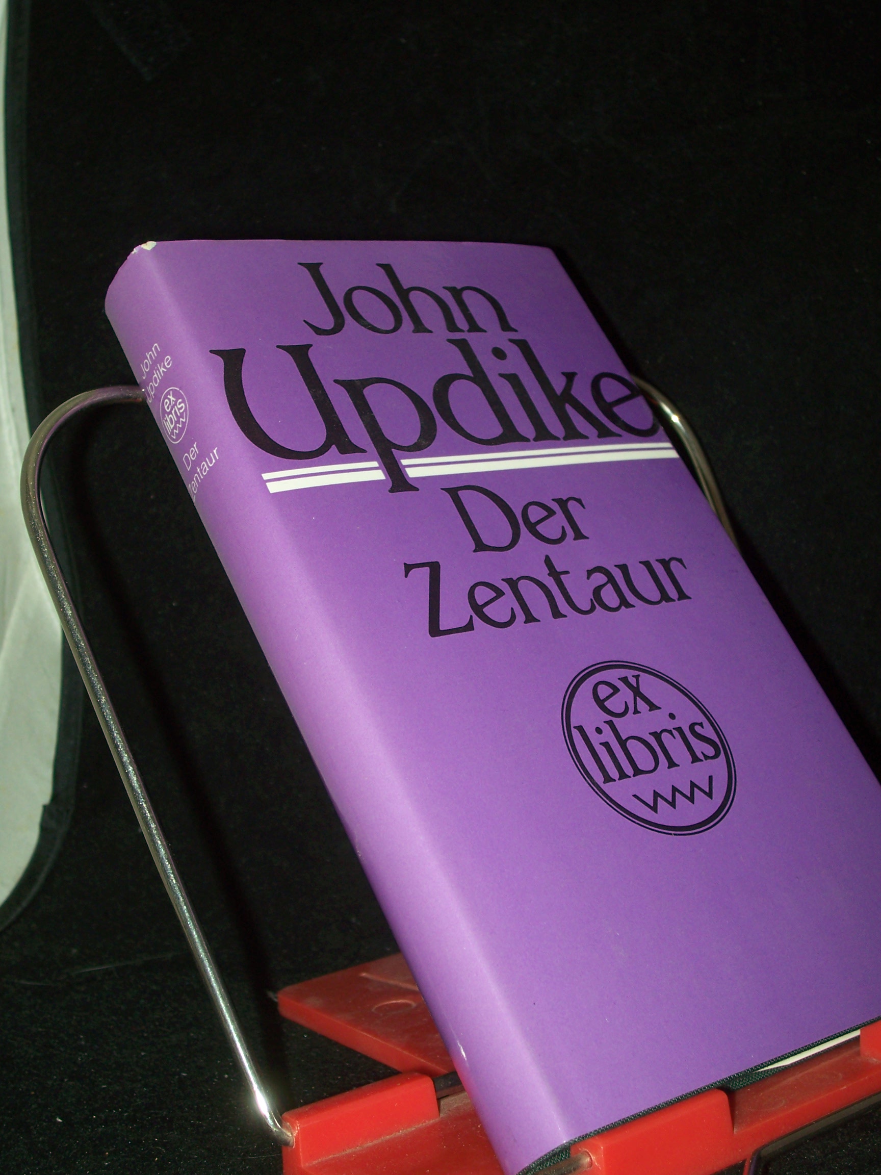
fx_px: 1799
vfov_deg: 36.2
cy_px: 588
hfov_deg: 27.5
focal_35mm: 53
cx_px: 440
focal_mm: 8.7
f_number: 3.2
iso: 80
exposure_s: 1/80
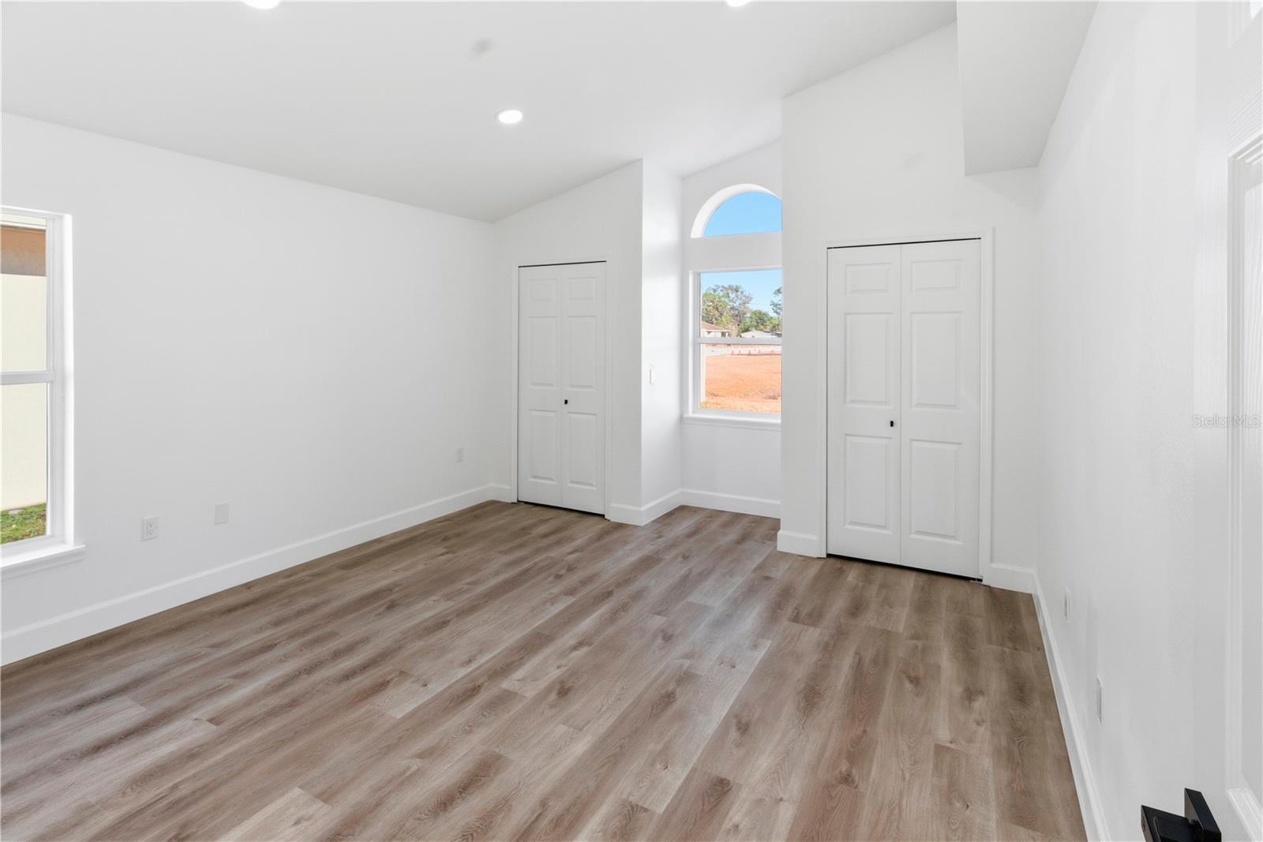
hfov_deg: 96.7
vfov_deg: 73.8
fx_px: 561
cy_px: 421
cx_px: 632
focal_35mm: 16
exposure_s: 1/30
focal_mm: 16
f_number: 8
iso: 100
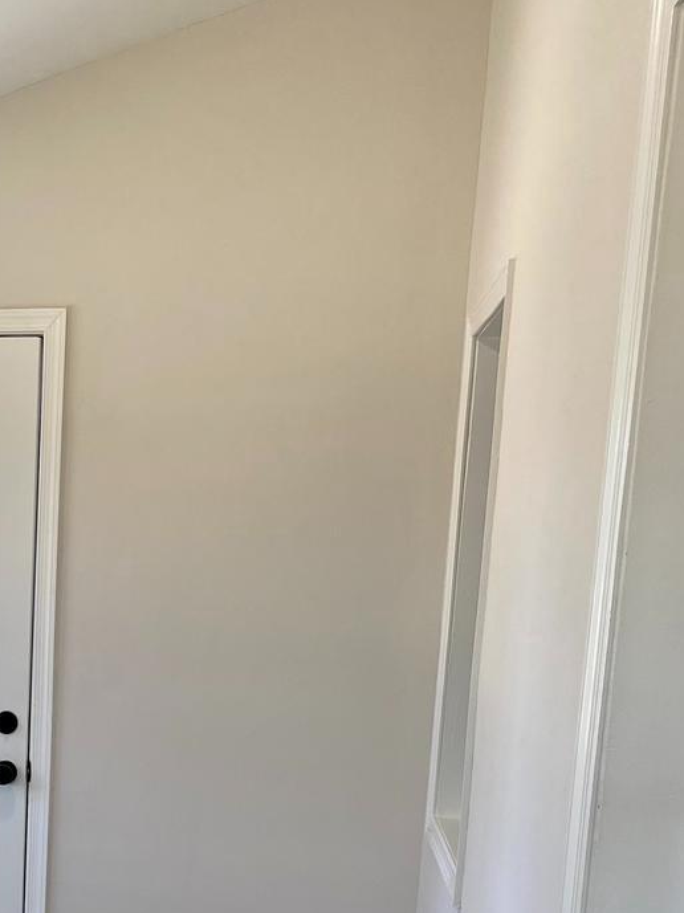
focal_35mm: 58
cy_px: 802
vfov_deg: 31.8
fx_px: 1530
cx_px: -30
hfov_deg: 23.9
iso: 50
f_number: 1.8
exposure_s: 1/120
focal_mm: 4.25
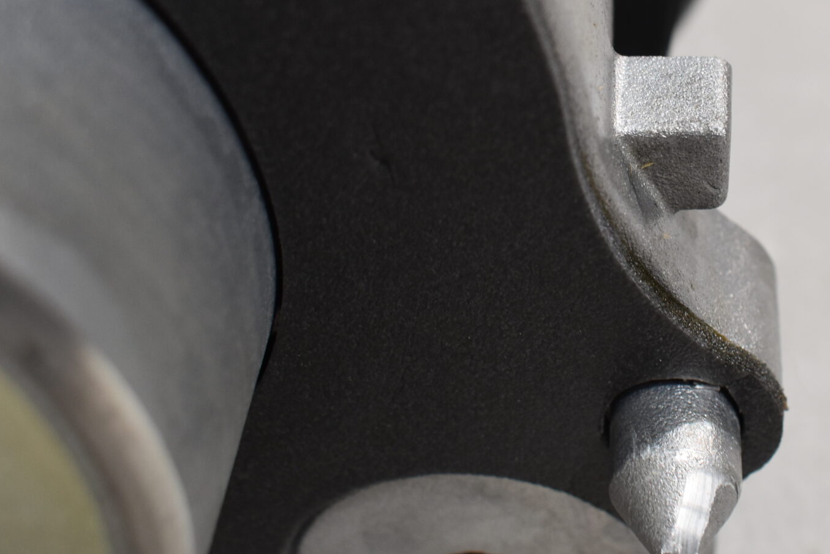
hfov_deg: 28.8
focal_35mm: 68
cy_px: 150
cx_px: 691
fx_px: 1568
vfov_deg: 19.9
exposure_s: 1/60
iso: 500
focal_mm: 24
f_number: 5.6
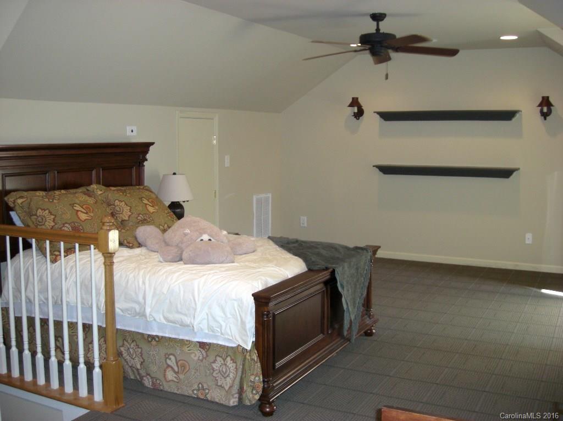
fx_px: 618
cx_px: 282
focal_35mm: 38
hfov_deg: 49.0
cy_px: 210
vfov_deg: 37.7
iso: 200
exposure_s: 1/60
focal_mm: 7.9
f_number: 2.8
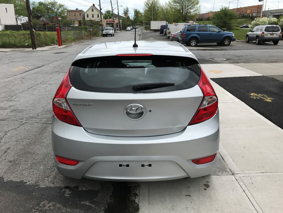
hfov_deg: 63.4
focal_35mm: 28
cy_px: 106
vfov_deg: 49.7
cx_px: 142
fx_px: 229
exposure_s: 1/1126
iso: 20
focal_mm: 3.99
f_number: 1.8
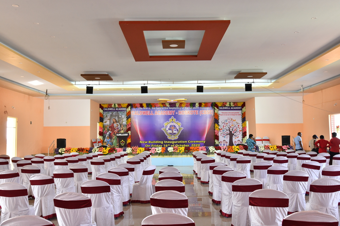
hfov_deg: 50.7
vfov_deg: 35.1
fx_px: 359
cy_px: 113
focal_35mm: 38
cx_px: 170
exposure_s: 1/50
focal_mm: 38
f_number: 9
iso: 1000
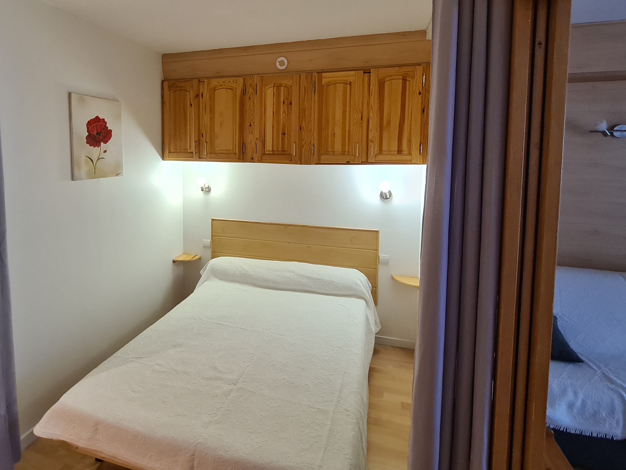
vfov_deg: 70.0
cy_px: 166
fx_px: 326
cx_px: 257
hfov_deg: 86.9
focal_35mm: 18
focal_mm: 2.2
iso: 250
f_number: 2.2
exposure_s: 1/50
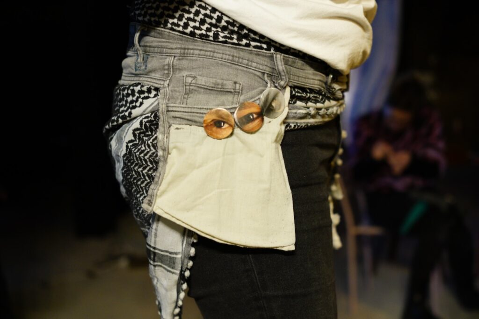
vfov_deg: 37.9
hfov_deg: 54.4
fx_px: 466
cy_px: 160
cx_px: 240
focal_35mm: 35
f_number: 2
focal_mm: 35
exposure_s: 1/100
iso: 2500
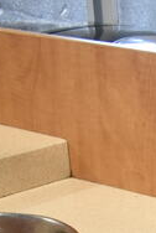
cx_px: 319
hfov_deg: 9.7
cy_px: 477
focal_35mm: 131
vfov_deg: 13.3
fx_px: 848
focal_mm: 18
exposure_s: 1/30
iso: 400
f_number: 3.5
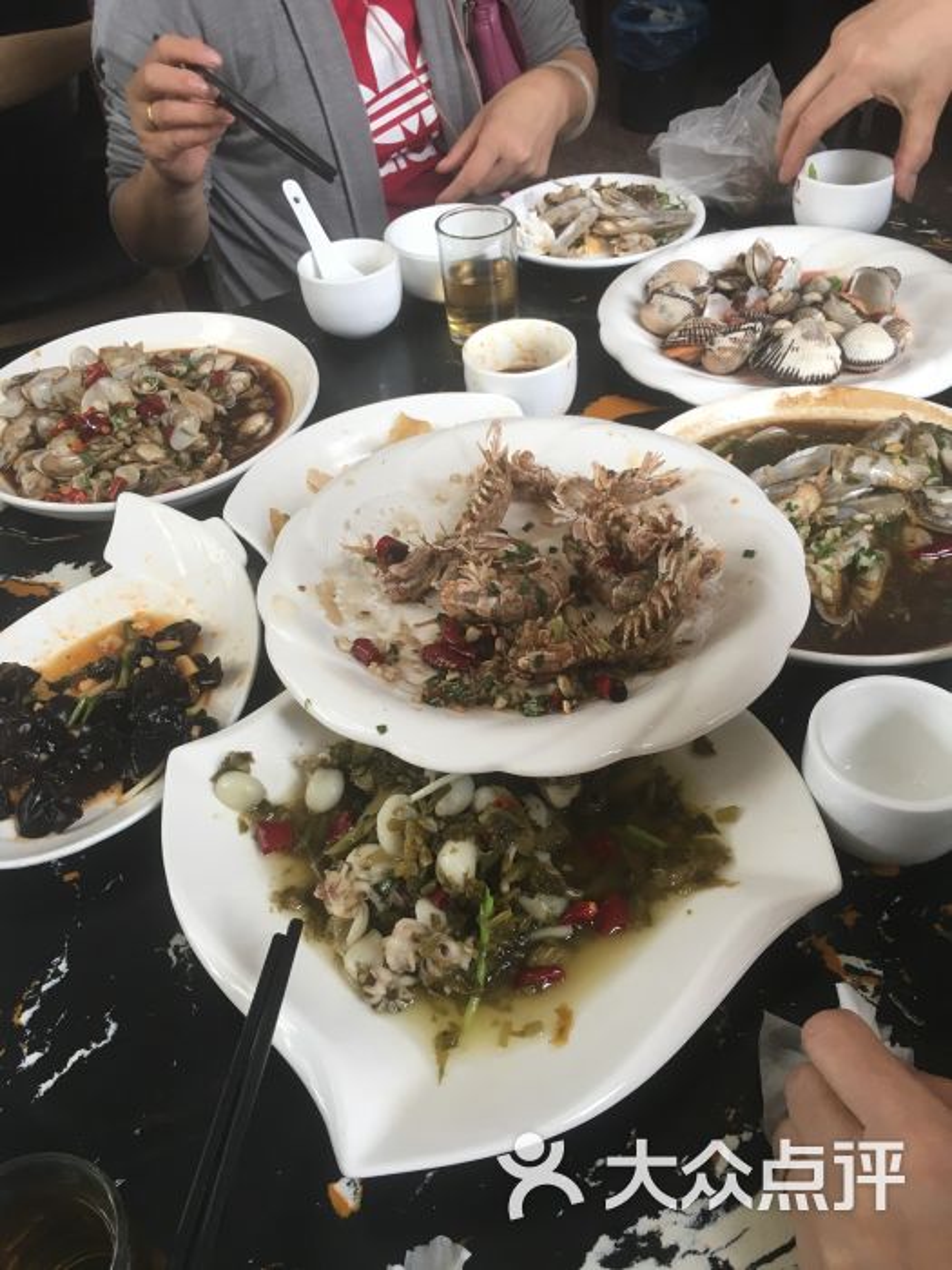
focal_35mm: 29
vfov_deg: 61.7
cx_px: 476
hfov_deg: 48.2
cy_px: 635
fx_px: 1063
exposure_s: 1/33
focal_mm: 4.15
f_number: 2.2
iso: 80
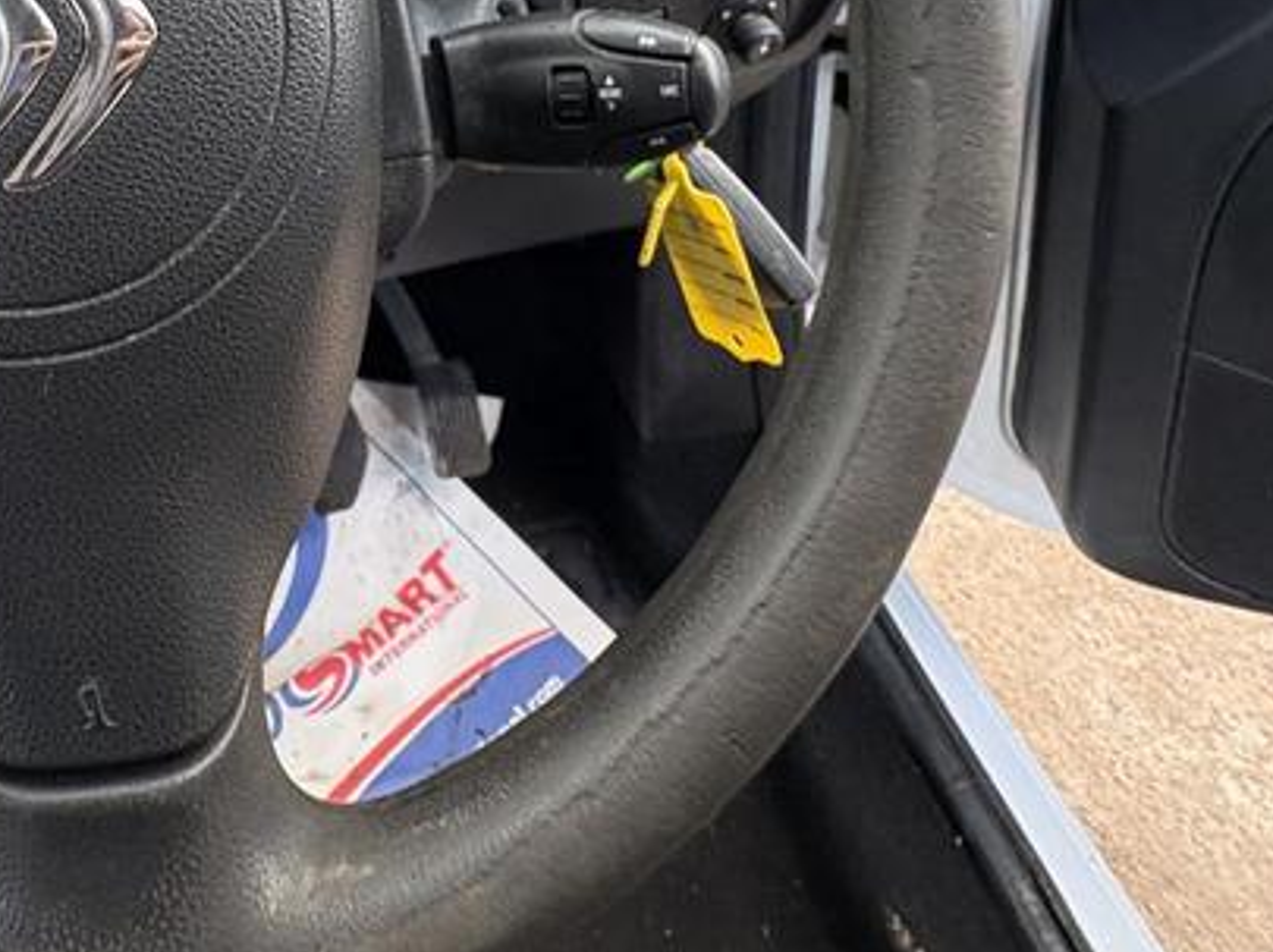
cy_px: 25
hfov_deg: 55.4
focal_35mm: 31
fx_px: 1139
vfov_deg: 40.4
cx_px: 308
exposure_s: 1/82
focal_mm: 2.22
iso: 200
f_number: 2.2
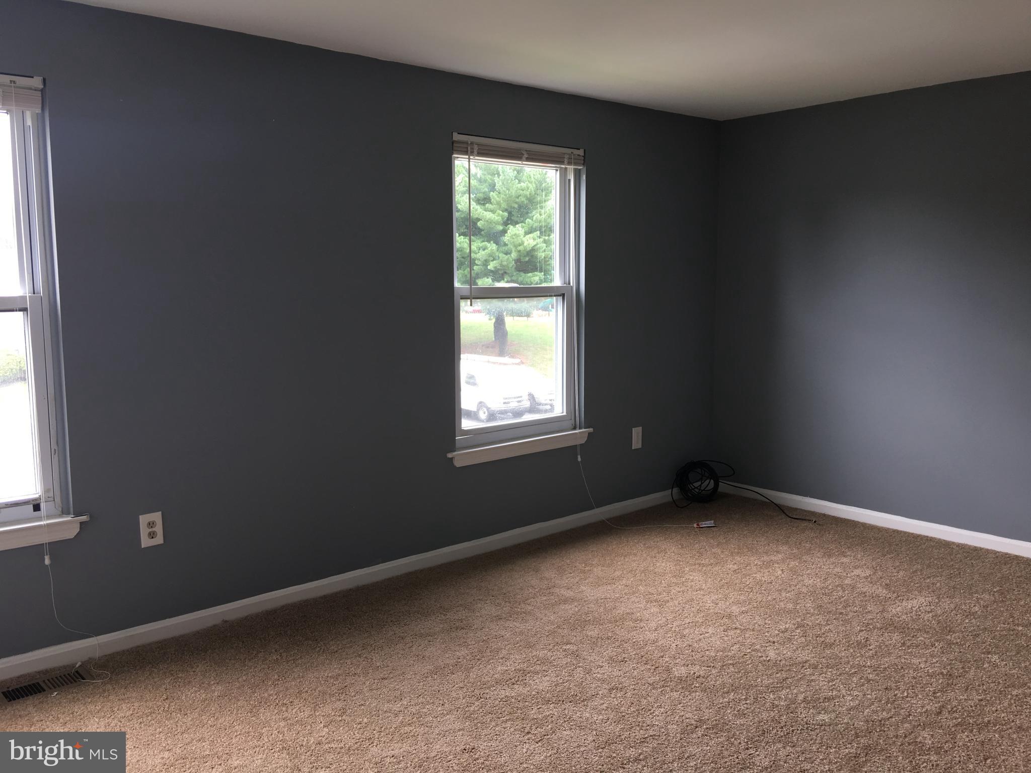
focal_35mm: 29
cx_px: 516
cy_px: 386
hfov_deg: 61.7
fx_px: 864
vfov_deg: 48.2
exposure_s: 1/32
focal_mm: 4.15
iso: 25
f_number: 2.2
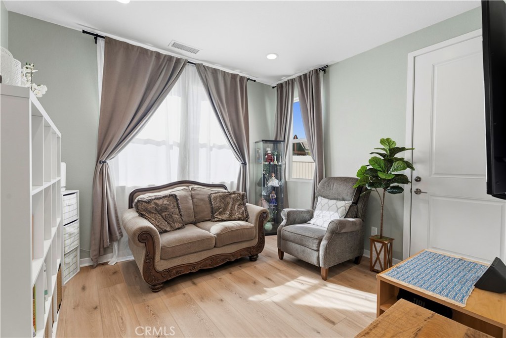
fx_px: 225
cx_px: 253
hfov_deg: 96.7
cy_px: 169
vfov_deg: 73.8
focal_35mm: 16
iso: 400
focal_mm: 16
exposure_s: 1/100
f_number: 8
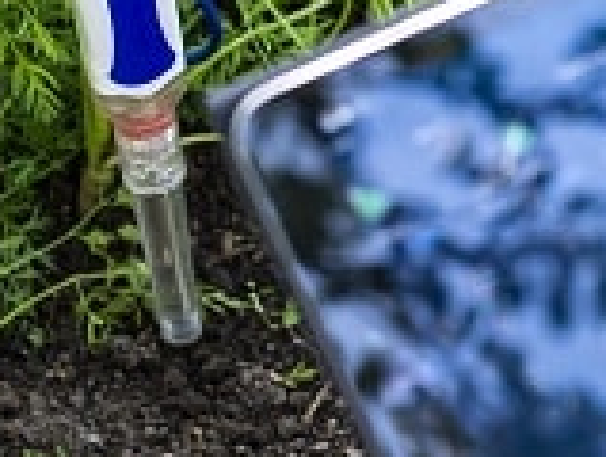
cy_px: 110
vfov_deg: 8.2
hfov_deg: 10.8
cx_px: 675
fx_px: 3176
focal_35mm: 181
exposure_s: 1/160
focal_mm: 50
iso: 160
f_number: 2.5
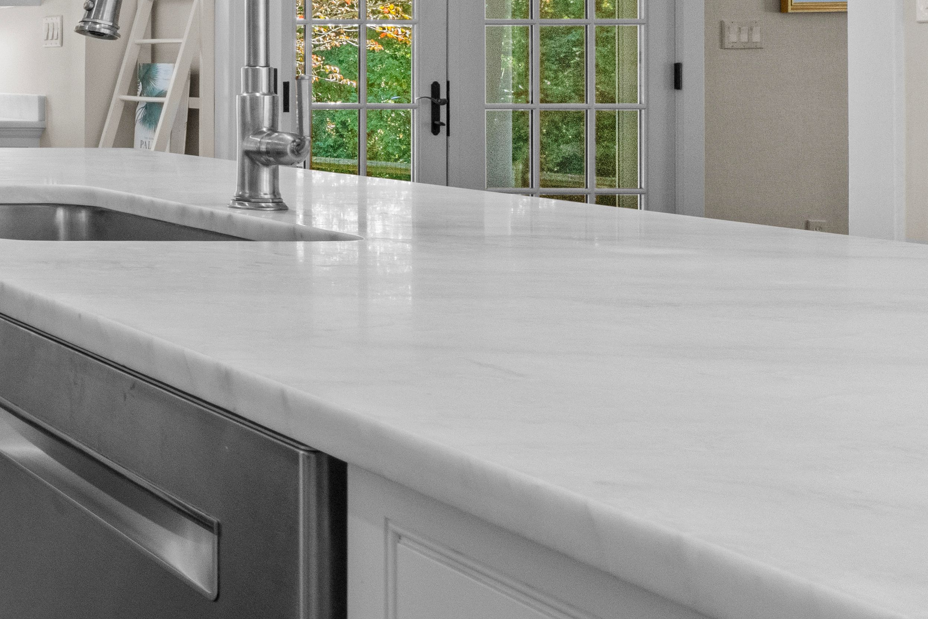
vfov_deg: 23.2
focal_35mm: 57
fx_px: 1469
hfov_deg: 23.8
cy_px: 80
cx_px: -605
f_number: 11
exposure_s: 1/8
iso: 1600
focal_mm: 15
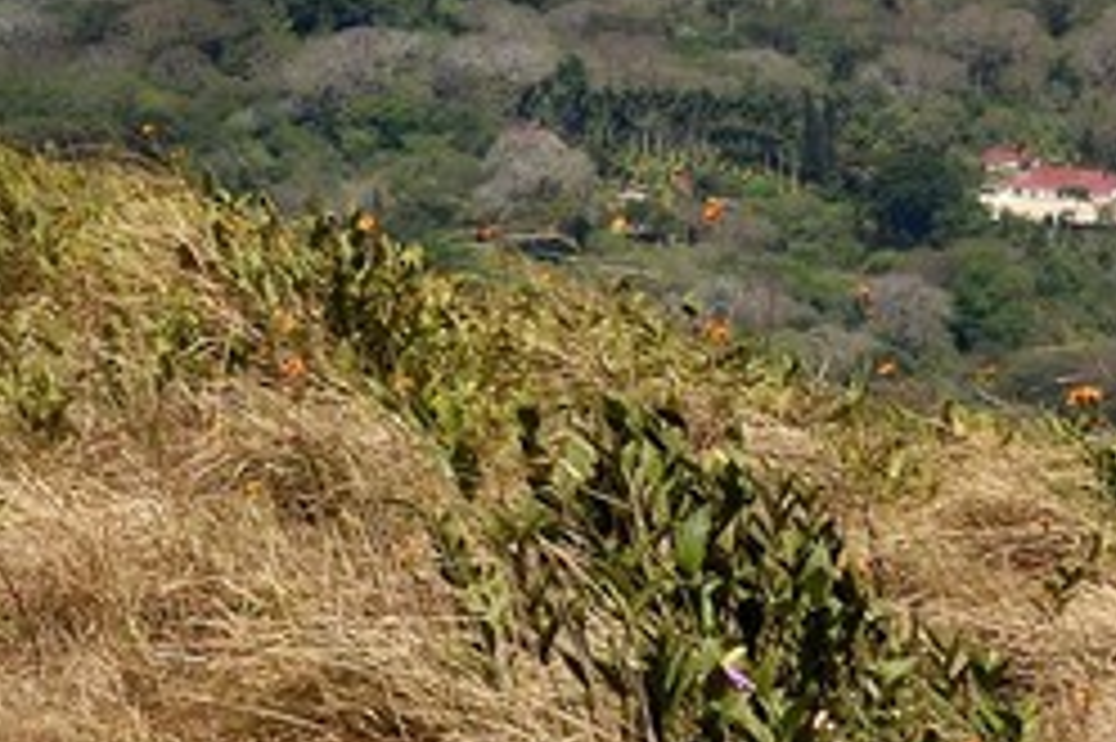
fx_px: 9603
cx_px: -963
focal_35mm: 310
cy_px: -1336
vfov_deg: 4.3
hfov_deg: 6.5
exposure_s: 1/400
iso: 200
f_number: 11
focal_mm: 48
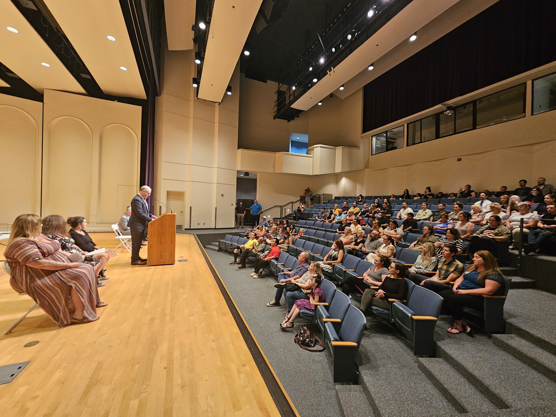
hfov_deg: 106.2
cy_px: 208
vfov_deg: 89.9
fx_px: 209
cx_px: 278
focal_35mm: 13
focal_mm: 2.2
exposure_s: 1/30
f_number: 2.2
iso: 320
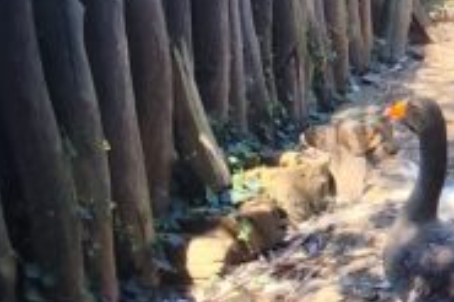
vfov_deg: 16.4
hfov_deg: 21.0
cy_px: 23
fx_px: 1033
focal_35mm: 82
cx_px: 682
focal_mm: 1.65
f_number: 2.2
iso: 50
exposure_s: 1/586
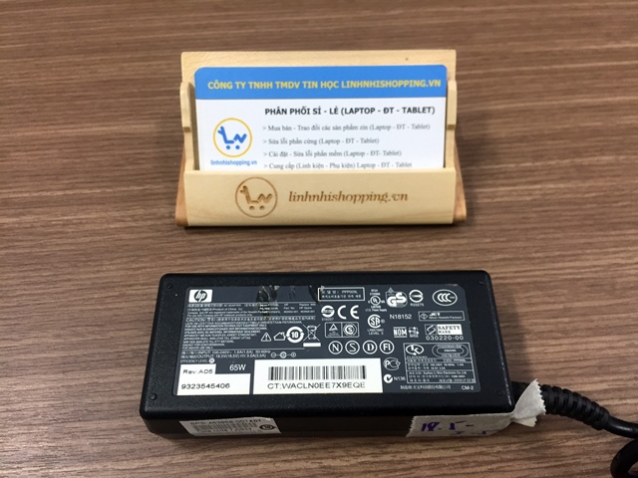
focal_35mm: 29
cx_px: 319
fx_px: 534
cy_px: 239
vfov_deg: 48.2
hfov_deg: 61.7
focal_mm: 4.15
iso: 50
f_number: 2.2
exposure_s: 1/33
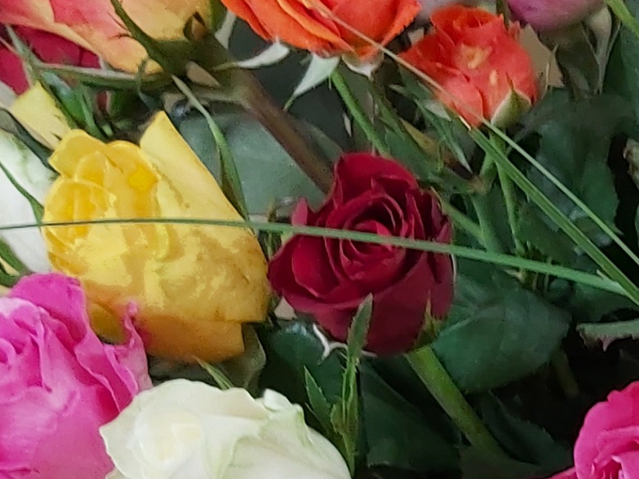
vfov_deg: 13.3
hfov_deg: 17.2
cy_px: 540
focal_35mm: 109
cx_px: 786
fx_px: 2012
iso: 125
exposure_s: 1/50
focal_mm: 3.92
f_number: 1.7
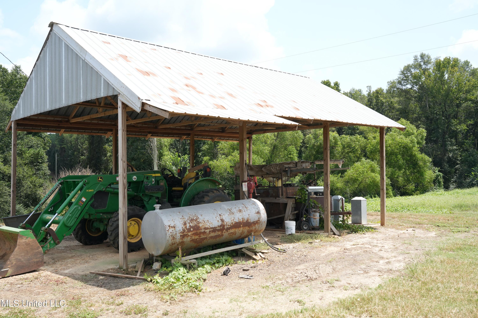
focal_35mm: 33
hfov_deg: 57.2
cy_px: 159
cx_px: 239
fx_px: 438
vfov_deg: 40.0
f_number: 8
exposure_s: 1/320
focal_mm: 33
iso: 320
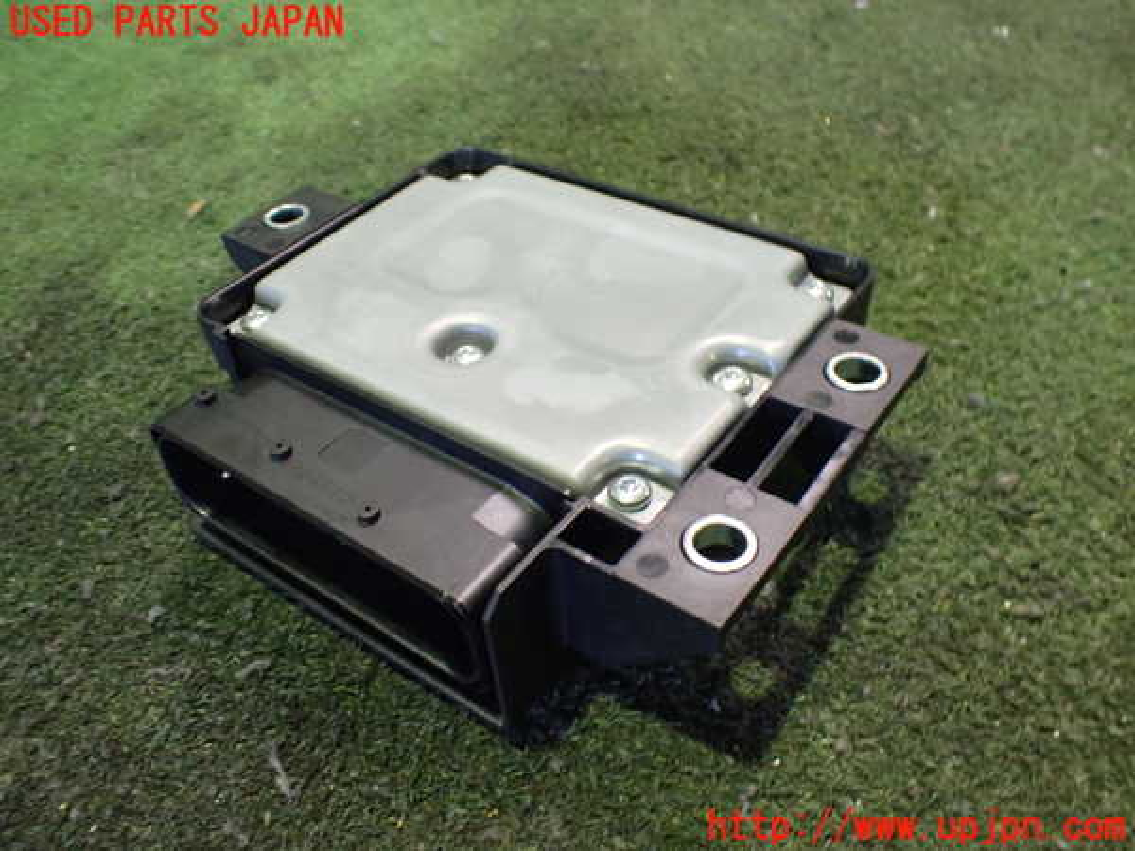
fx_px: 984
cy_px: 426
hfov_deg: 60.0
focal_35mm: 30
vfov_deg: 46.8
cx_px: 568
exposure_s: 1/30
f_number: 2.3
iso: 1000
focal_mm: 5.4
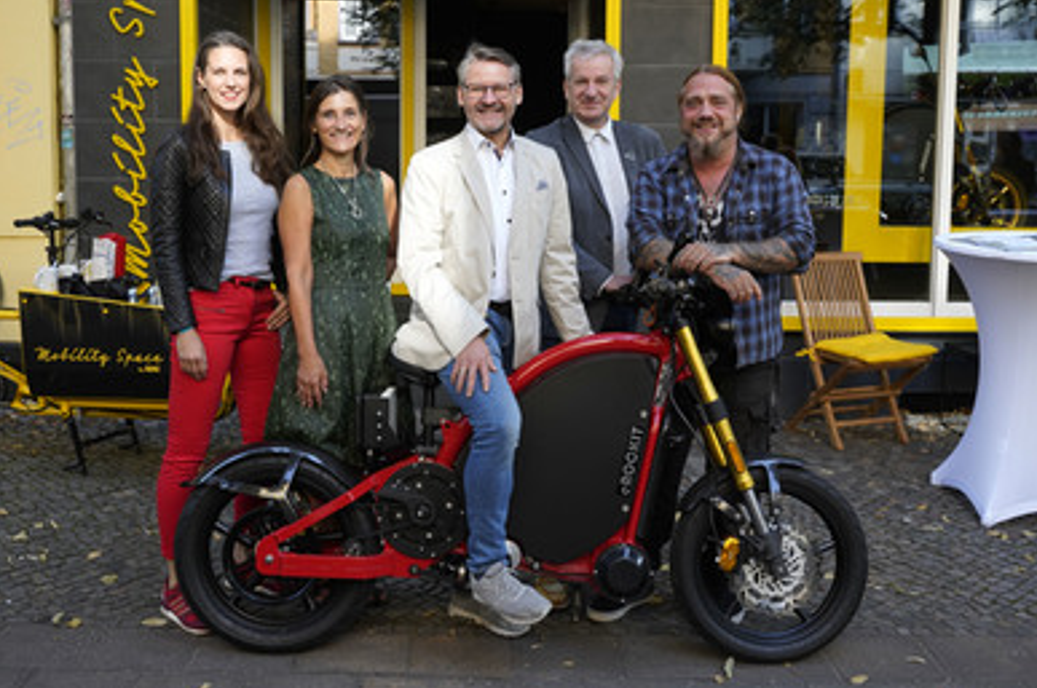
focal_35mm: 42
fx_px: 1208
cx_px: 486
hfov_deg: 46.4
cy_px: 294
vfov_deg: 31.8
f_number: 8
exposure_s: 1/80
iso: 640
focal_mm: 36
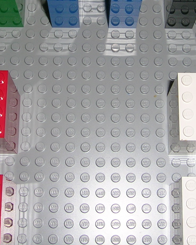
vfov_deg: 24.8
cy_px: 59
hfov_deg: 20.2
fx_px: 551
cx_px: 102
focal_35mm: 76
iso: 50
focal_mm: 5.4
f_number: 4.8
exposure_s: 1/60.1
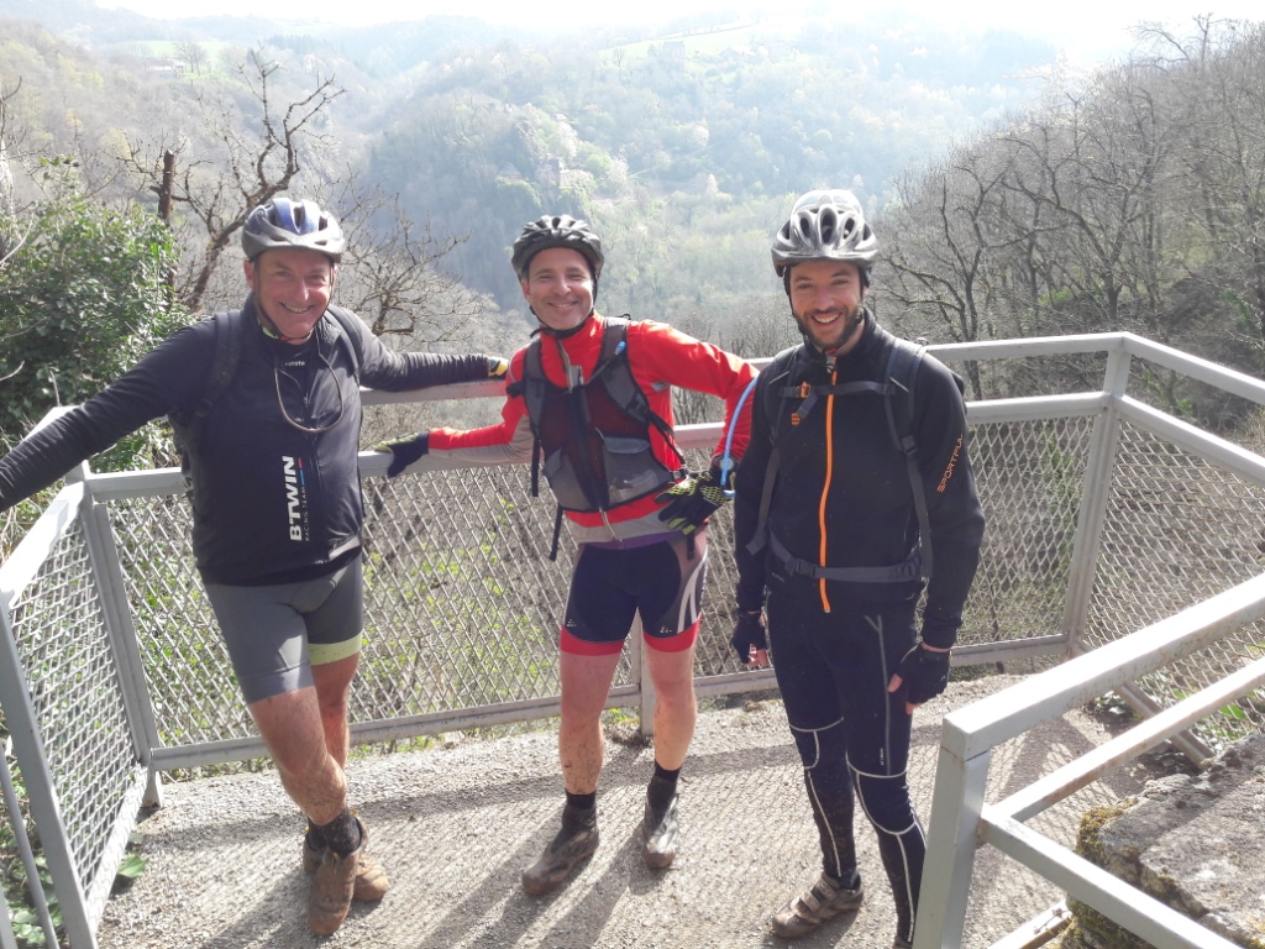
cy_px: 474
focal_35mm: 28
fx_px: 1023
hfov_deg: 63.4
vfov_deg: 49.7
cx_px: 632
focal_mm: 3.7
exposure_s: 1/405
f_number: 1.9
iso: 40
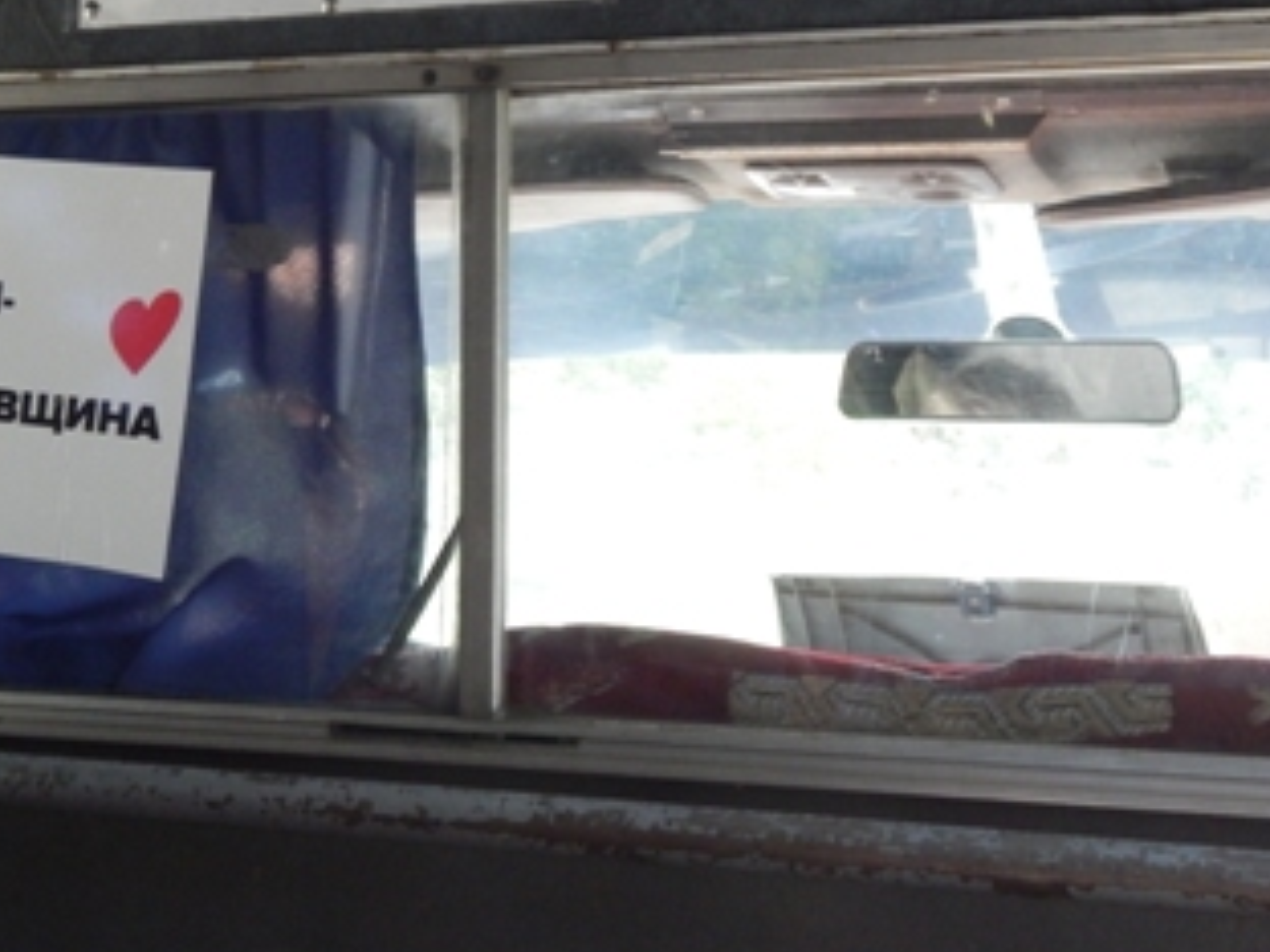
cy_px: 273
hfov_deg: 24.6
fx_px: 2862
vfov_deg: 18.8
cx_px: 244
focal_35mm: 78
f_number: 3.4
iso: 400
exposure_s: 1/100
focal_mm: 6.8
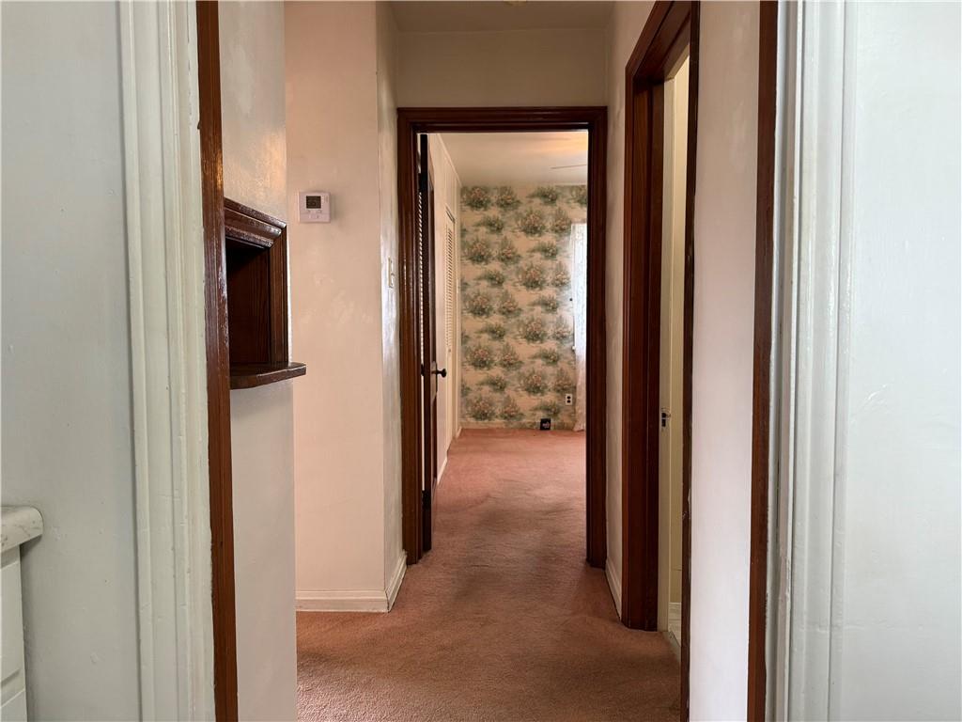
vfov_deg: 56.8
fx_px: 667
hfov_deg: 71.6
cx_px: 481
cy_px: 361
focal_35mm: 24
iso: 200
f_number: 1.78
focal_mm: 6.76
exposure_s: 1/60
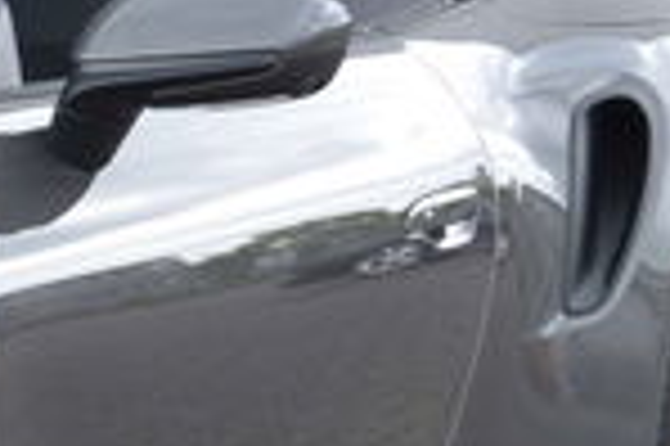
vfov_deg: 5.2
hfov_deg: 7.5
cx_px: -710
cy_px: 455
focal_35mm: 263
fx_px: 4889
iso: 450
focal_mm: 34
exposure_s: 1/60
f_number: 5
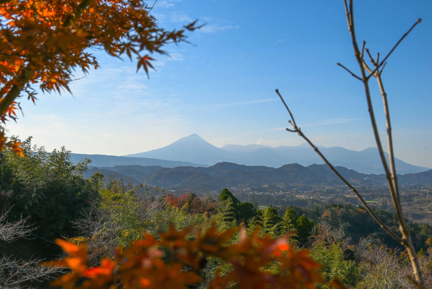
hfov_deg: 46.4
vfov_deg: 31.9
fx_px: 504
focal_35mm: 42
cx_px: 216
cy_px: 144
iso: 125
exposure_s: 1/400
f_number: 9
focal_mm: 42
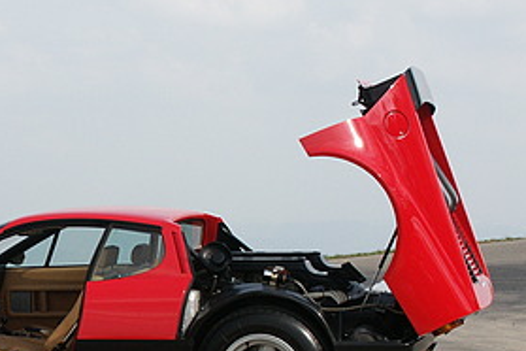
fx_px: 1826
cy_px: 268
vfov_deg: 10.9
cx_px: 42
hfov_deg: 16.2
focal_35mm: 125
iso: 100
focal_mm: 15.57
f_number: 8
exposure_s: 1/350
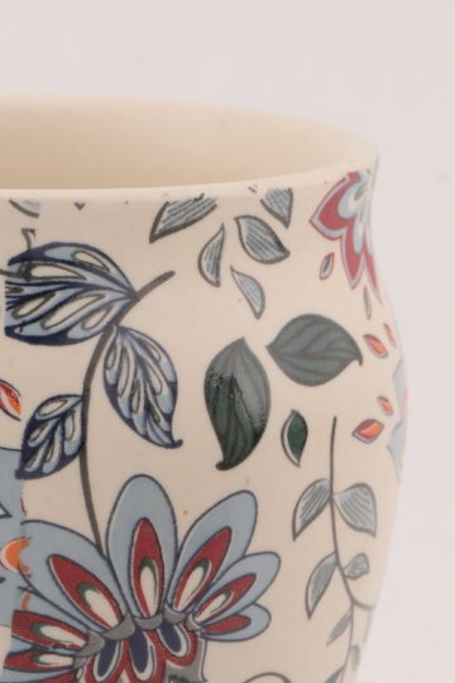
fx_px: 12644
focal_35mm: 667
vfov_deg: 3.1
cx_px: 162
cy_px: 382
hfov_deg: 2.1
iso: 250
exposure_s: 1/160
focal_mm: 200
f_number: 14
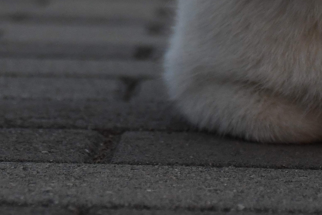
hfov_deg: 9.1
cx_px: 249
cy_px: -149
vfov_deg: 6.0
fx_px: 2030
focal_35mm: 227
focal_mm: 42
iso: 1600
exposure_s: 1/250
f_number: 5.6
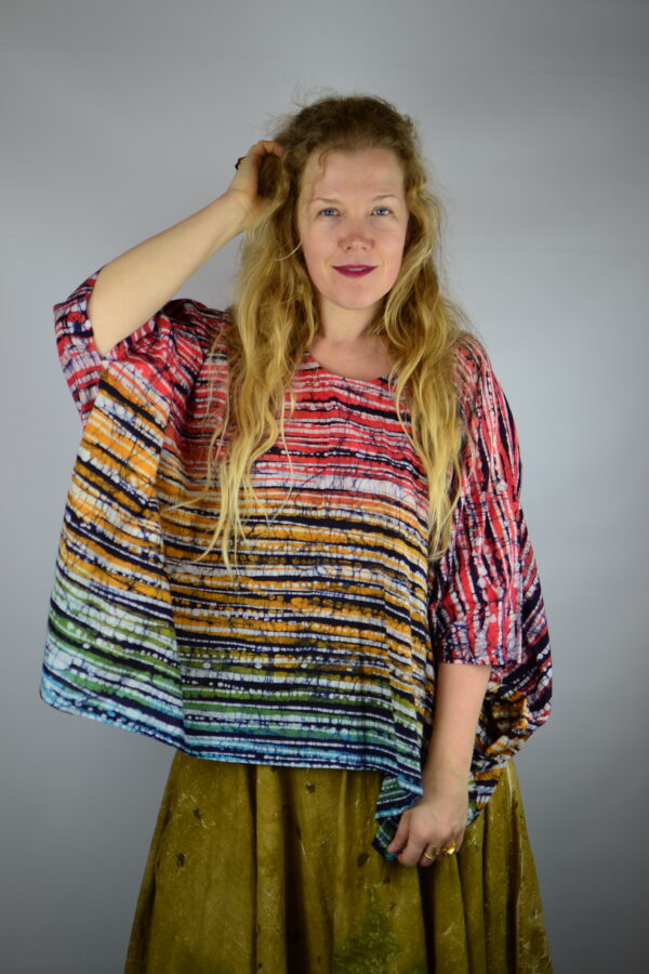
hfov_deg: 25.8
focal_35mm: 52
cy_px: 487
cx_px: 324
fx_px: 1420
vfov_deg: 37.9
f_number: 1.8
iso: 100
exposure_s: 1/125
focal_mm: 35
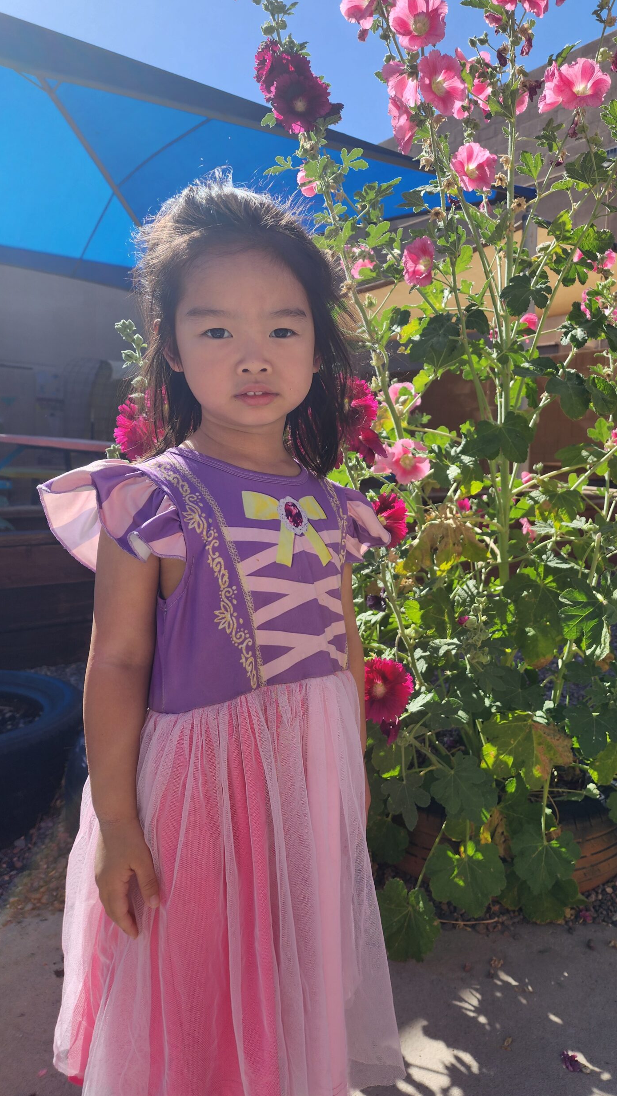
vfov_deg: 71.9
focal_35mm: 26
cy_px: 532
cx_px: 411
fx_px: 756
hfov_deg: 43.8
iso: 12
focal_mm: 6.4
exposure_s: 1/677
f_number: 1.8
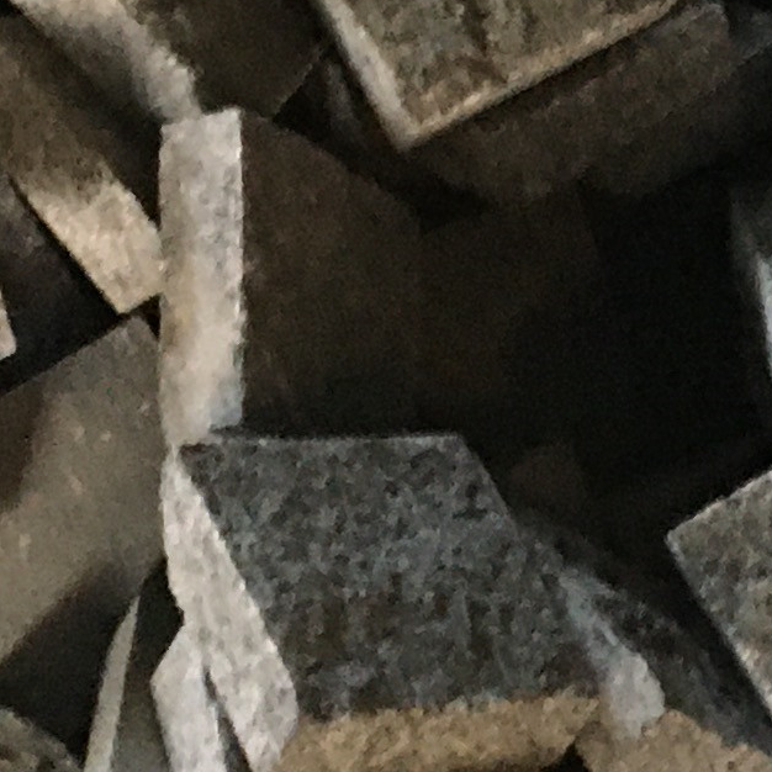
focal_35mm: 165
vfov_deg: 10.6
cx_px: 532
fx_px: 4163
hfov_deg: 10.6
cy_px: 308
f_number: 2.2
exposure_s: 1/17
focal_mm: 4.15
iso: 400
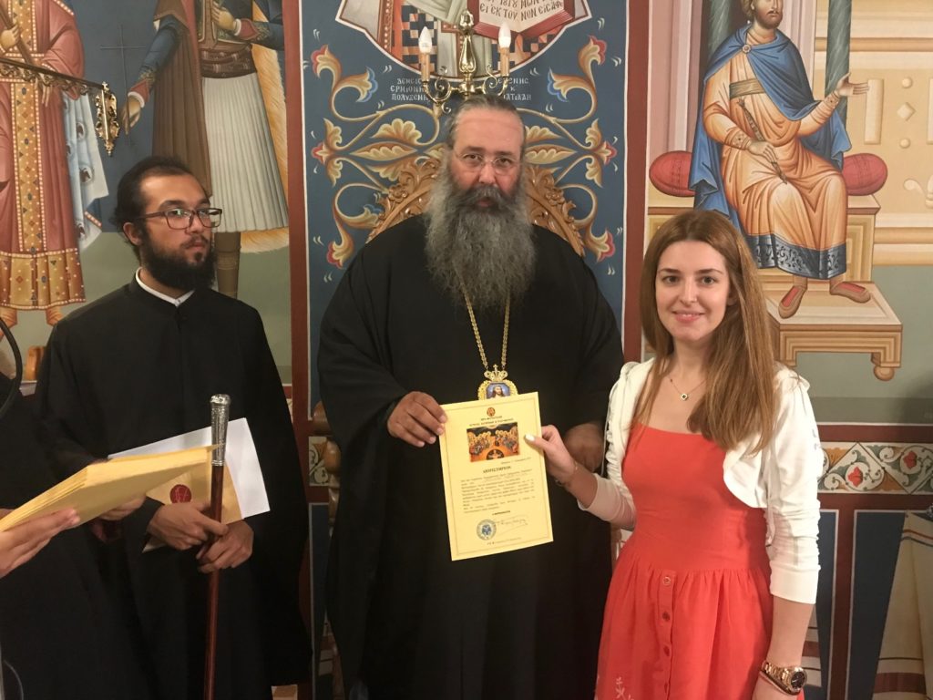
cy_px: 350
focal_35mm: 28
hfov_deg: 63.4
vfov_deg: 49.7
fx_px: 755
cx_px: 466
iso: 100
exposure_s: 1/4
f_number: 1.8
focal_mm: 3.99
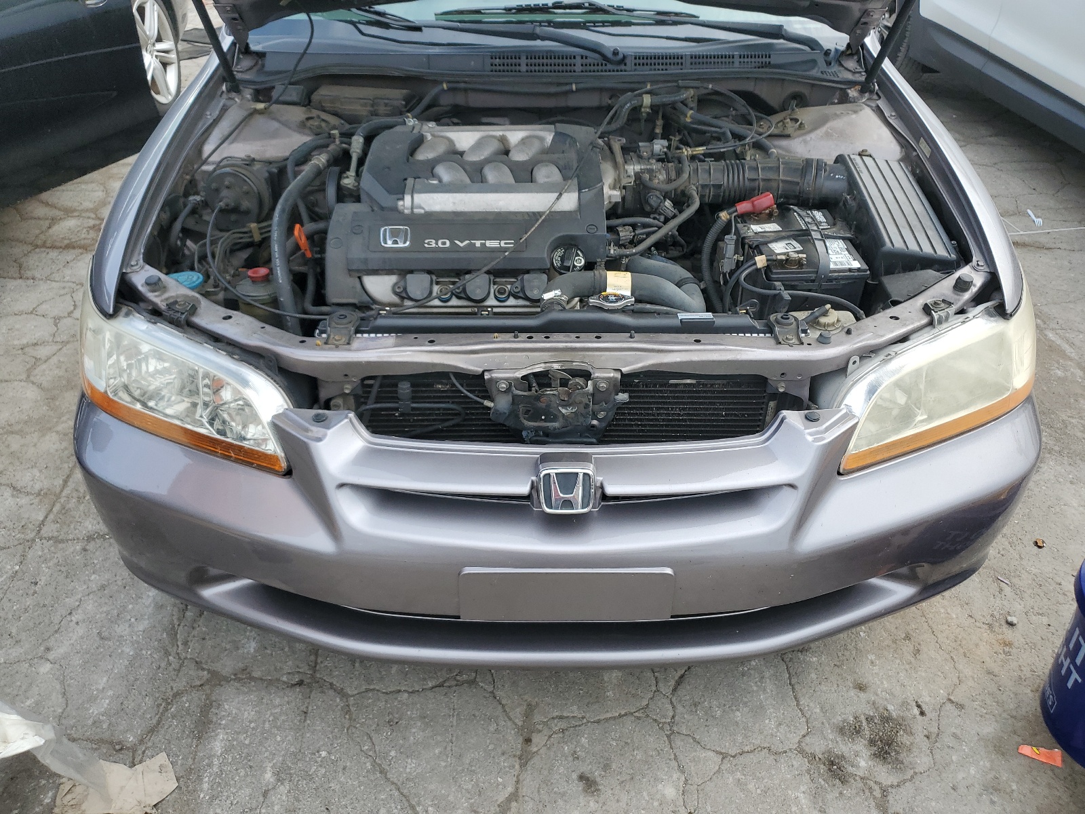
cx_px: 542
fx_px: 815
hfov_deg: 67.3
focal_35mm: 26
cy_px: 407
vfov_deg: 53.1
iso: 50
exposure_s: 1/909
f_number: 1.5
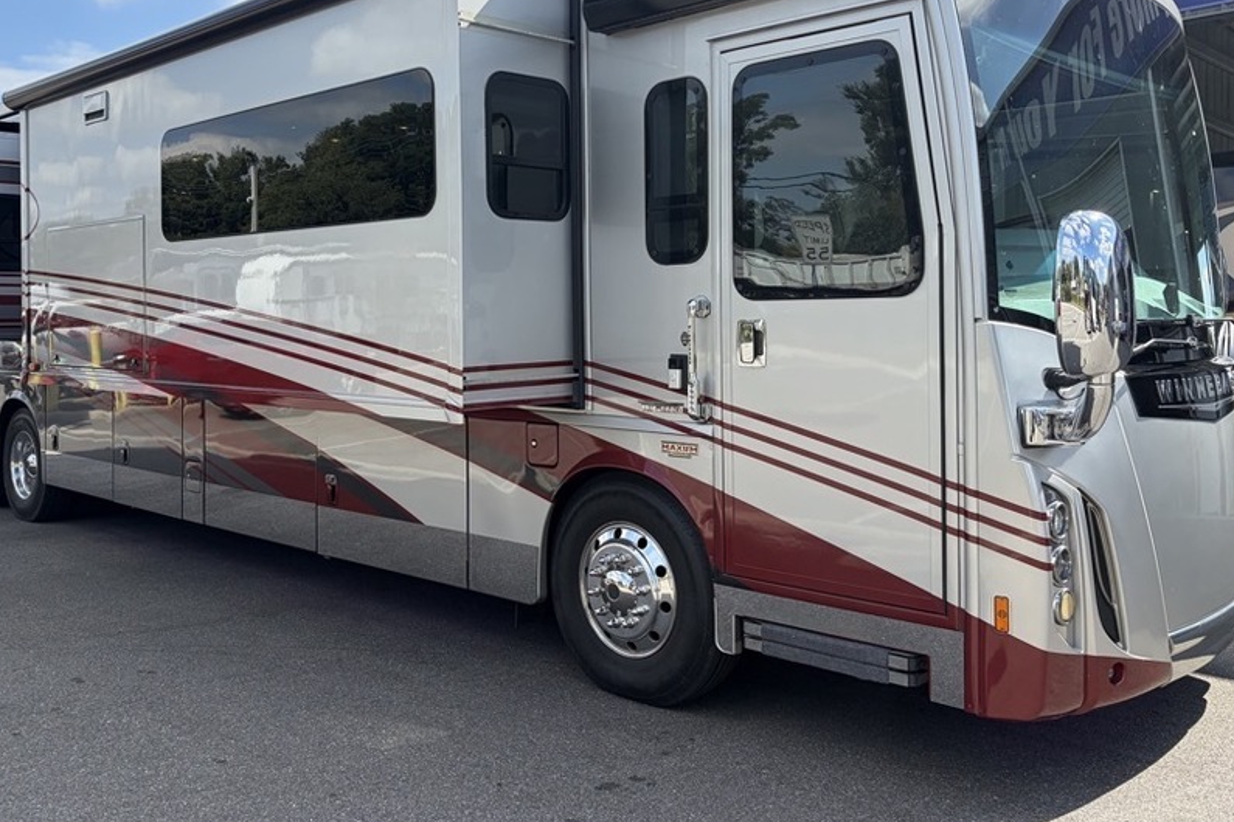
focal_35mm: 34
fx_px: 1165
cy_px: 310
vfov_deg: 38.6
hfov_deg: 55.7
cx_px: 565
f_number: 1.6
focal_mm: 5.96
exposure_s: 1/2075
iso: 64
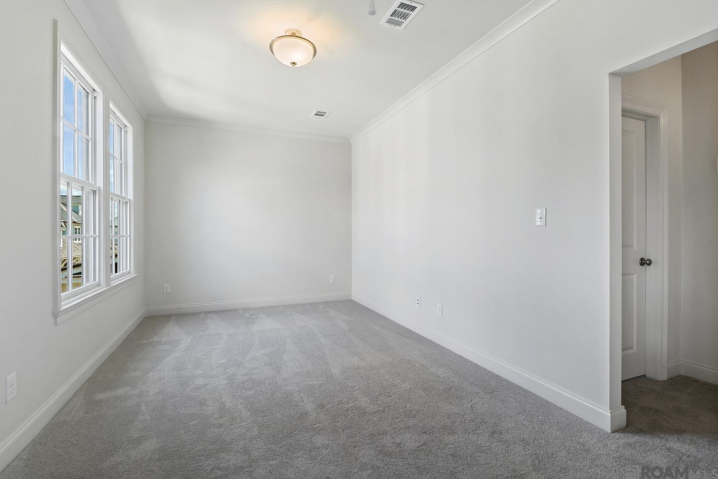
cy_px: 240
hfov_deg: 96.7
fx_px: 319
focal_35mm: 16
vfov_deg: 73.7
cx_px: 359
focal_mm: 16
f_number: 14
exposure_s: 1/2
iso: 200
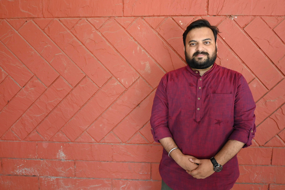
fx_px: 237
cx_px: 142
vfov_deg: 43.6
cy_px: 95
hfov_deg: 61.9
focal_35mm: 30
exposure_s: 1/125
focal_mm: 20
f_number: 3.8
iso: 1800
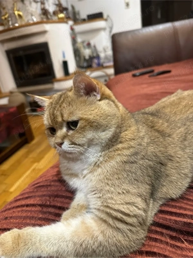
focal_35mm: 24
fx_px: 178
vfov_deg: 71.6
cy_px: 129
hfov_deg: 56.8
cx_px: 96
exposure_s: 1/50
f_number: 1.78
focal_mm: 6.86
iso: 400
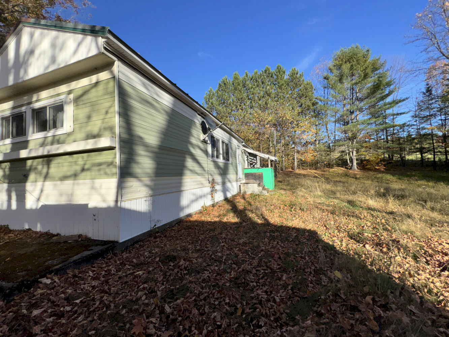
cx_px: 224
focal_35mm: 14
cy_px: 168
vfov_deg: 85.7
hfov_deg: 102.1
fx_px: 182
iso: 32
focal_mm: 2.22
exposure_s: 1/2584
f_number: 2.2
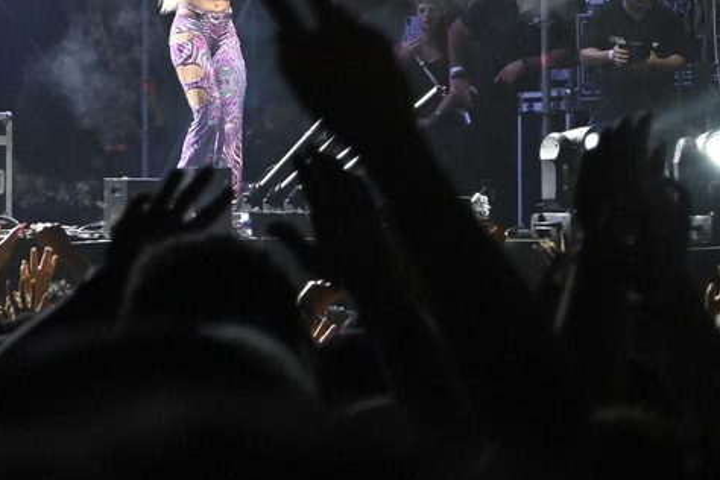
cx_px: -419
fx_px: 6080
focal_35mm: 304
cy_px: -249
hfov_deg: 6.7
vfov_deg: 4.5
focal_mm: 60
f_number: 4.8
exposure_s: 1/200
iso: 4000
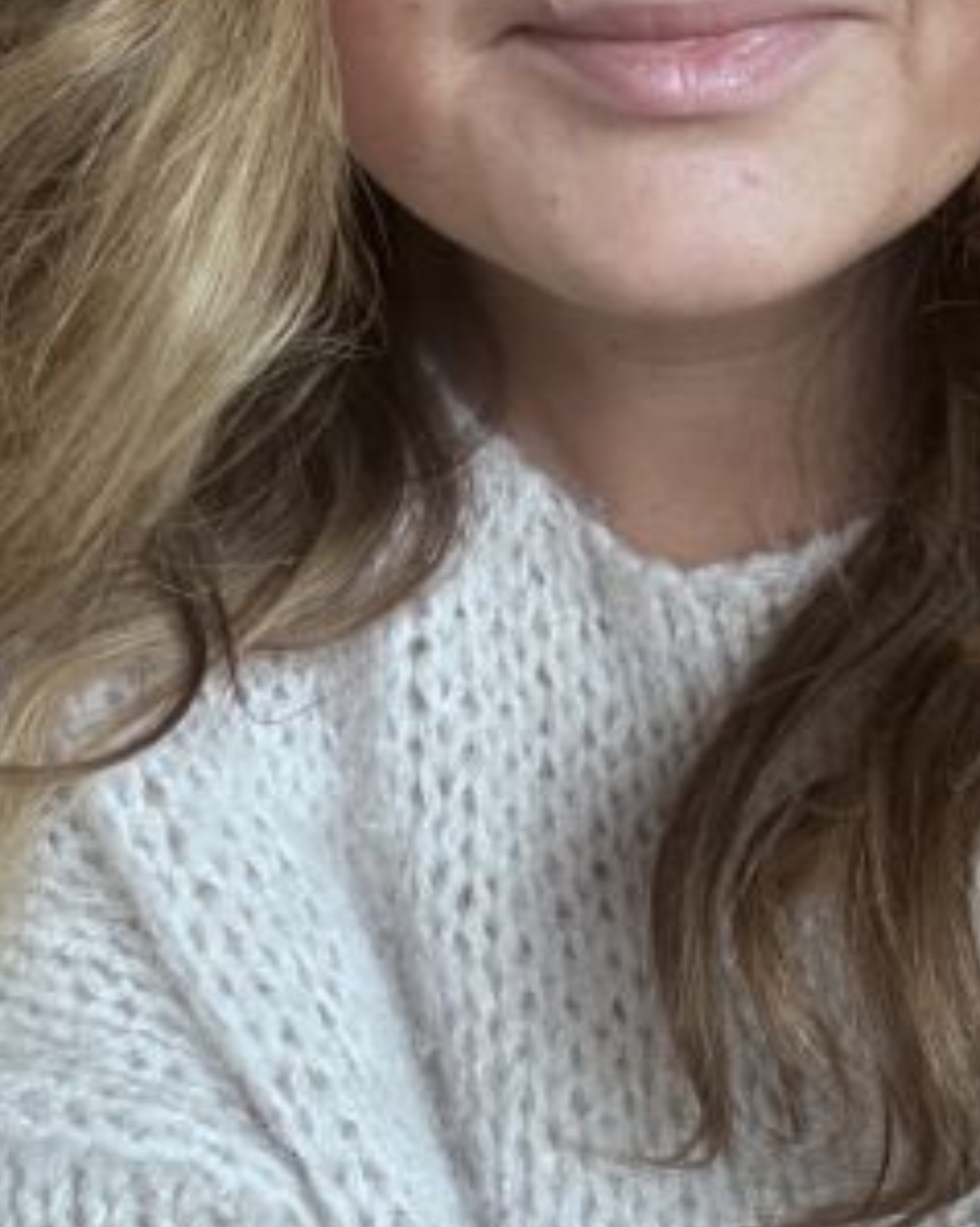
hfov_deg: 25.5
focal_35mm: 59
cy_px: 383
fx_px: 2141
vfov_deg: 31.7
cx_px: 721
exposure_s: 1/60
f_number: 2.2
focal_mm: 2.71
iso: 320
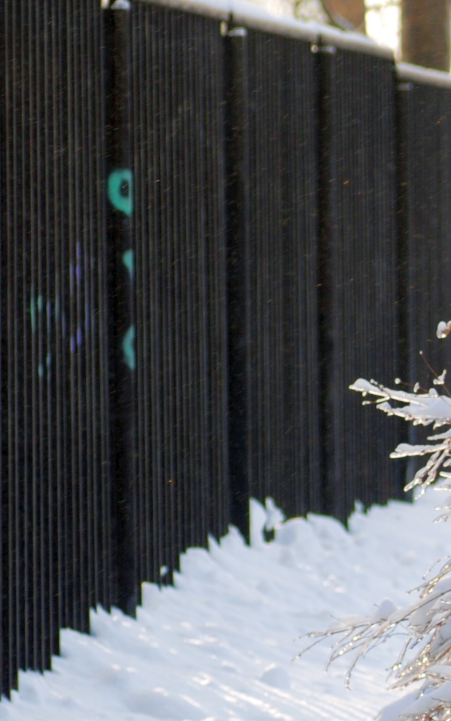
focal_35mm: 434
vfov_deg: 4.8
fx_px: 8536
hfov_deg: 3.0
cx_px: 1028
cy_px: 563
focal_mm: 90
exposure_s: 1/160
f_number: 5
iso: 100
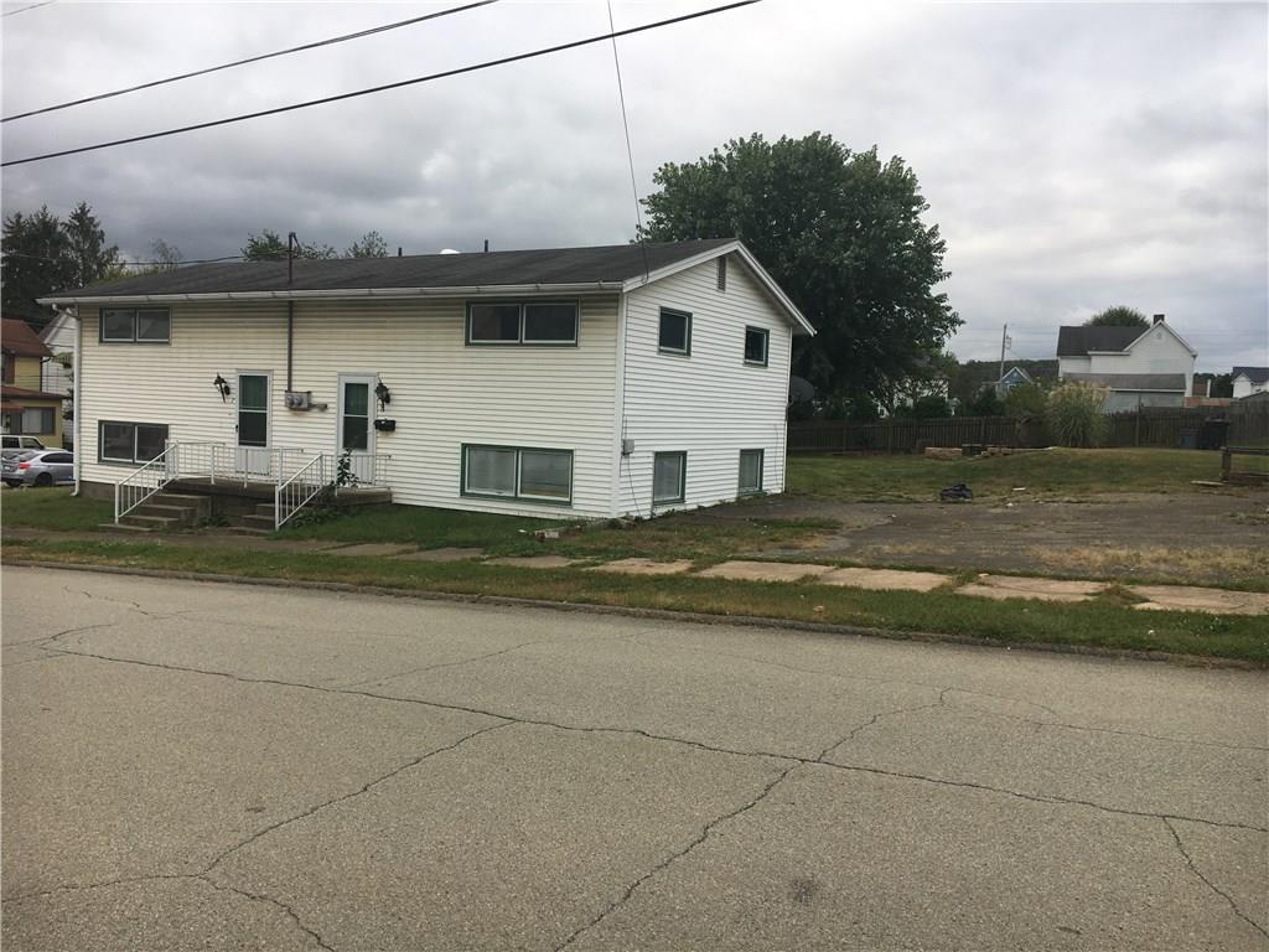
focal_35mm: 29
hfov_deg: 61.7
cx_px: 634
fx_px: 1063
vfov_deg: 48.2
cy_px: 476
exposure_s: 1/192
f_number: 2.2
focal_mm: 4.15
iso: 25
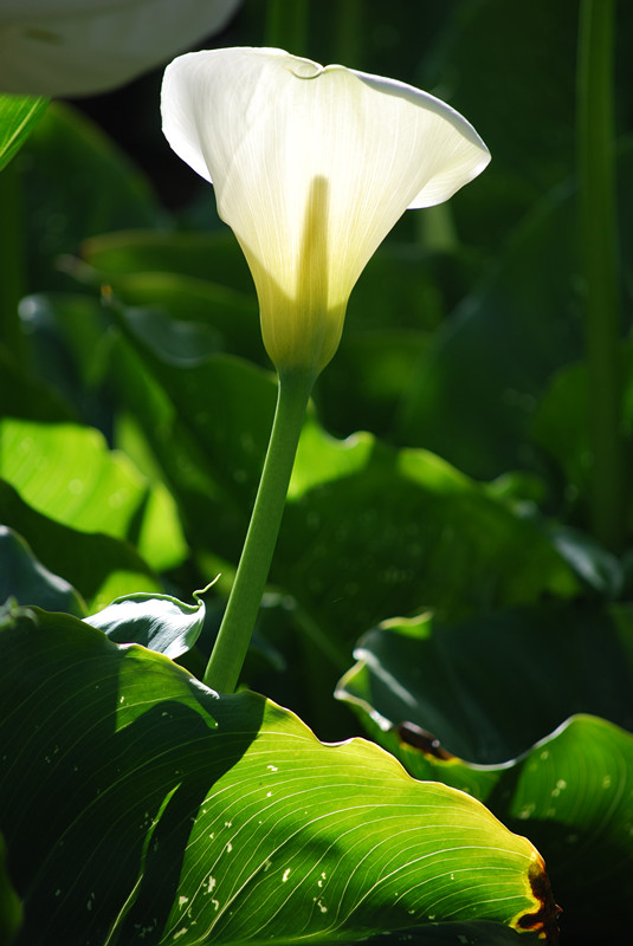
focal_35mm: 300
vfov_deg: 6.9
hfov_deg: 4.6
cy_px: 473
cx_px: 316
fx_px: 7895
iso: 100
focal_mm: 200
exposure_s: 1/100
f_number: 5.6
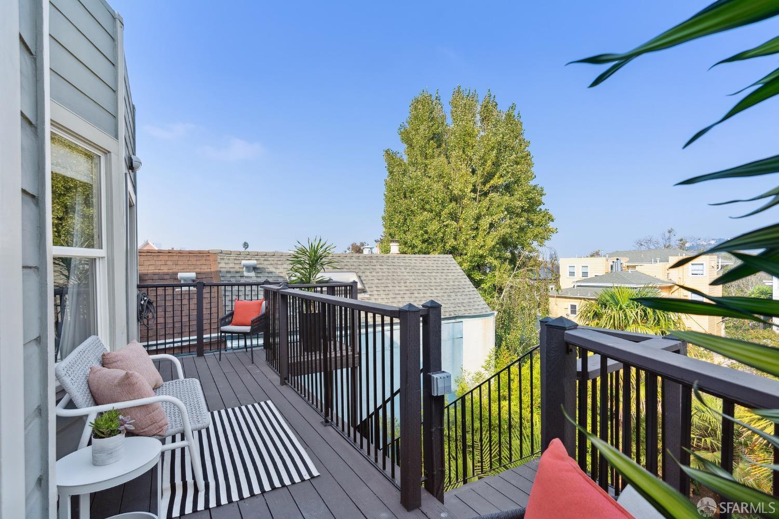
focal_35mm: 16
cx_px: 390
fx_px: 346
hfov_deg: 96.8
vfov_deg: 73.7
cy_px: 260
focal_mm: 16
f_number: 8
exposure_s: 1/200
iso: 200
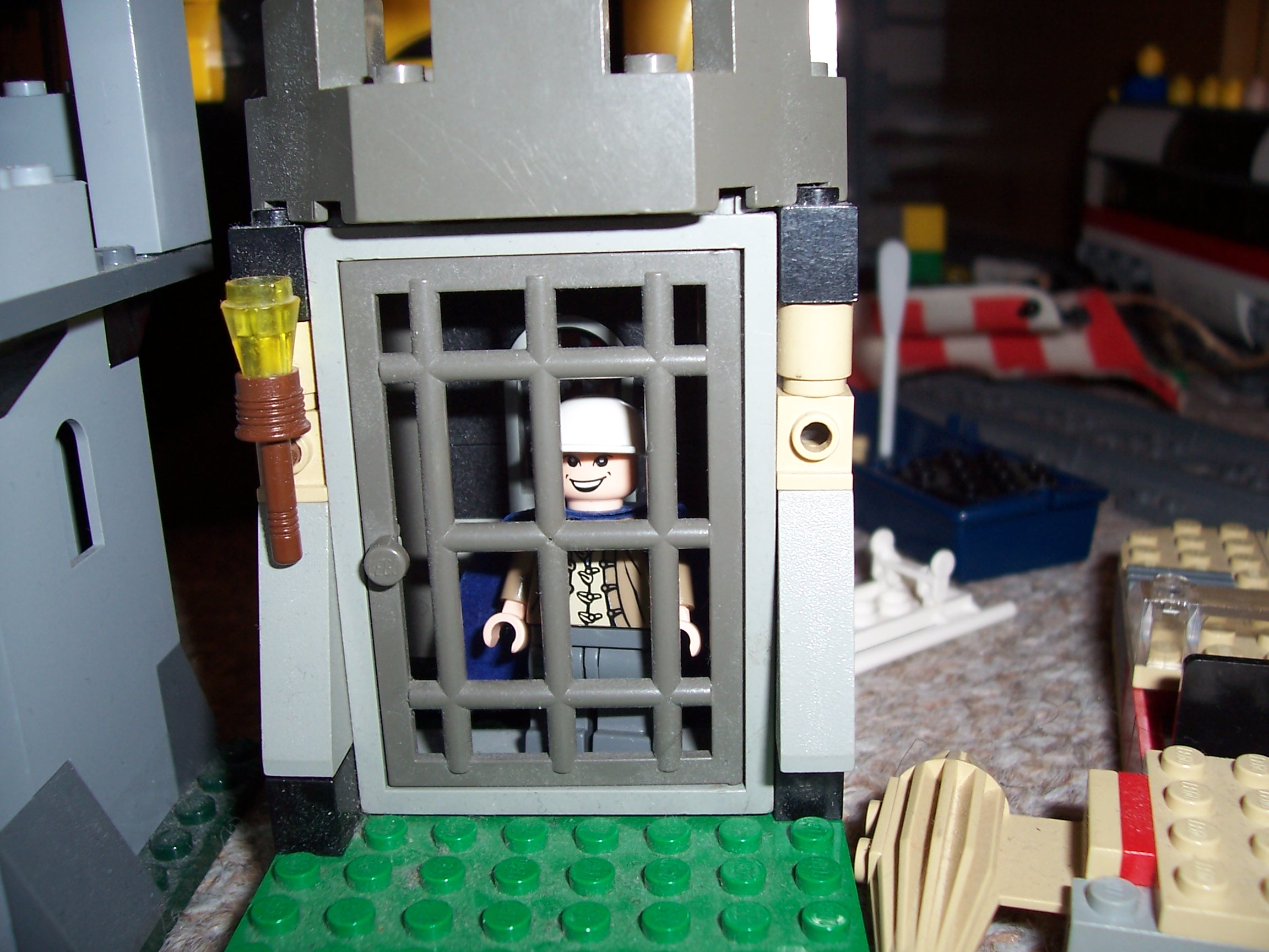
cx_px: 634
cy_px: 476
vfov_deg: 41.8
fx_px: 1246
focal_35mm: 34
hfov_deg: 54.0
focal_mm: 5.6
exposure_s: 1/60
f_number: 2.7
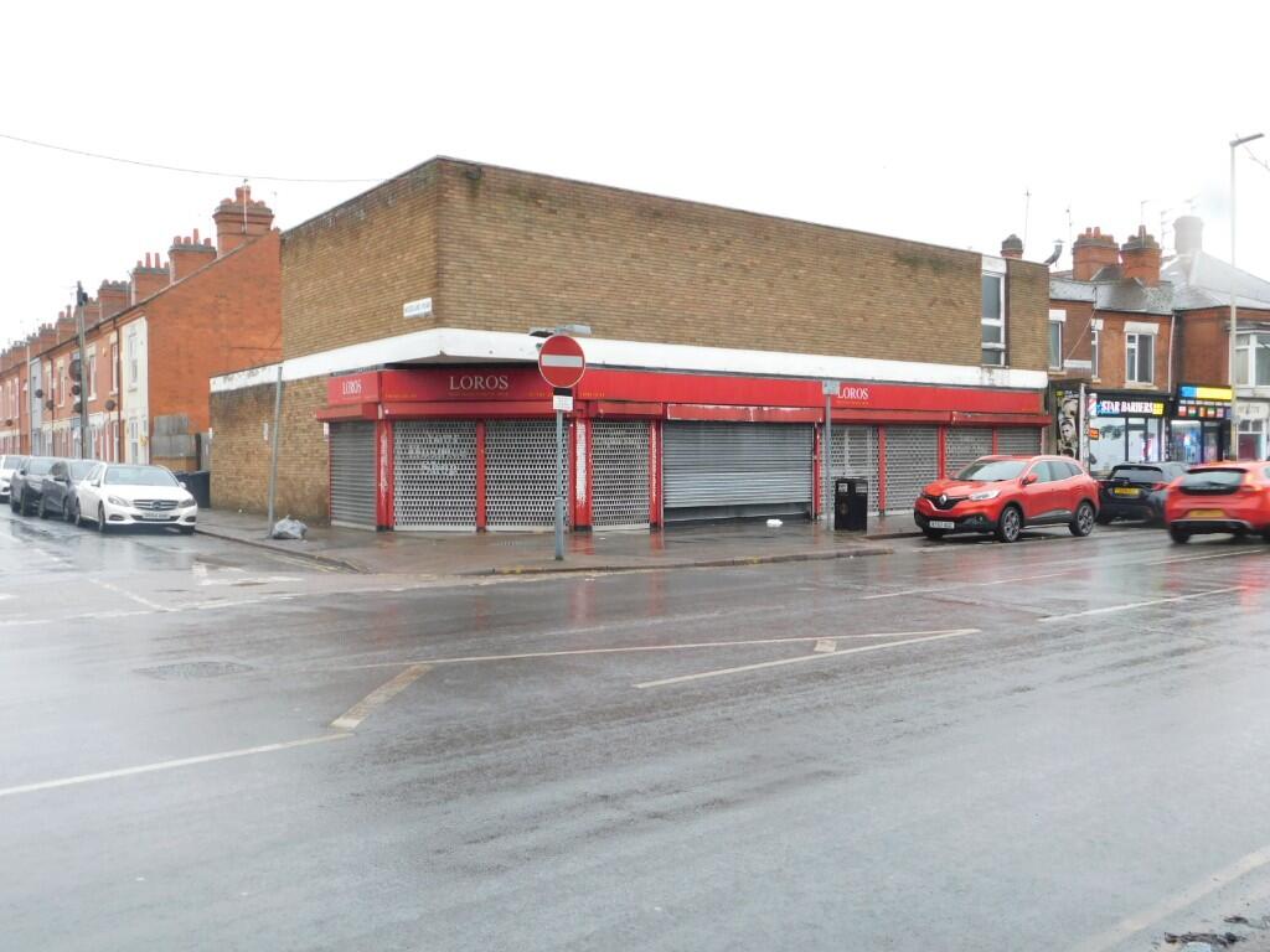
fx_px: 1321
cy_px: 476
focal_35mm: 36
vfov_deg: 39.7
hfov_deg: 51.4
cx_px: 635
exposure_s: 1/40
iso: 125
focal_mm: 6.3
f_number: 3.5
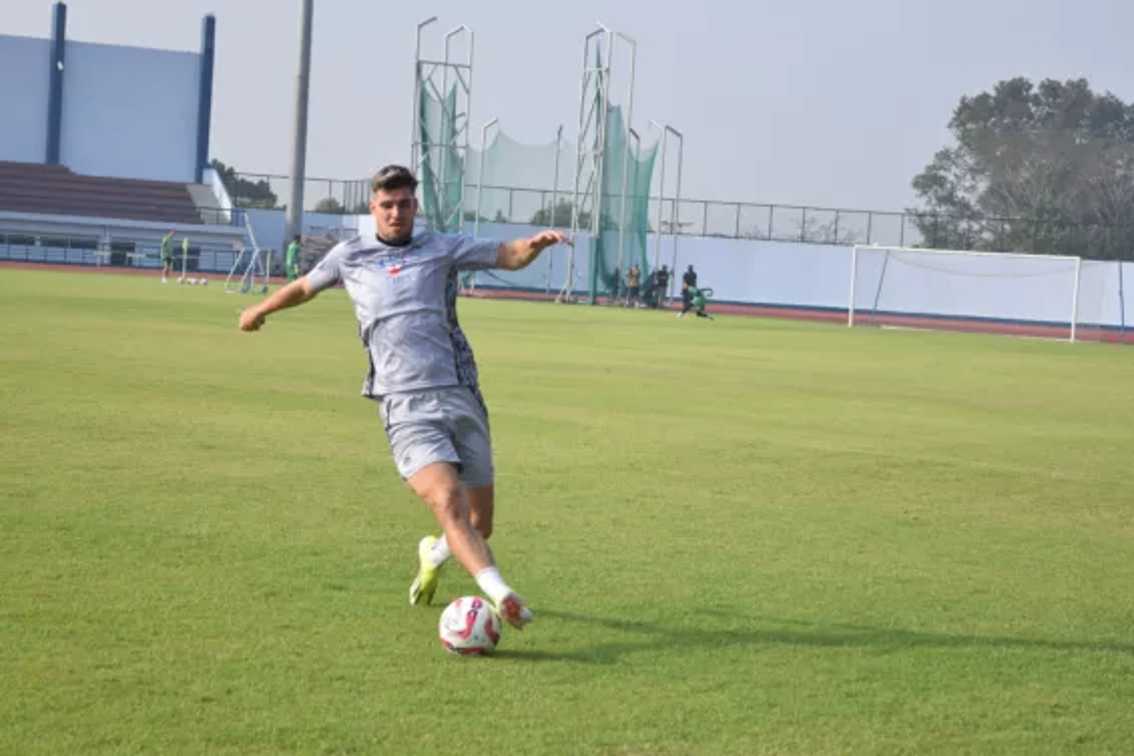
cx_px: 567
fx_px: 2599
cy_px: 378
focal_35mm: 82
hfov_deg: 24.6
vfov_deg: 16.6
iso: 400
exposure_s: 1/1000
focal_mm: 55
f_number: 5.6
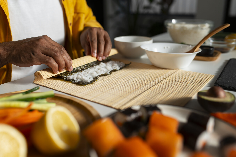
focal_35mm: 35
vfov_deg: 37.8
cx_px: 118
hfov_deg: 54.5
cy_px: 78
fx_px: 229
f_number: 2.8
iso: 200
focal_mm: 35
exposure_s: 1/1500
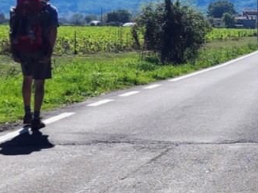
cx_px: 465
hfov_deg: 15.1
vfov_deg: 13.1
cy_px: 51
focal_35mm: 113
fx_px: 842
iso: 12
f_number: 1.8
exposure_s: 1/1709
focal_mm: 6.4
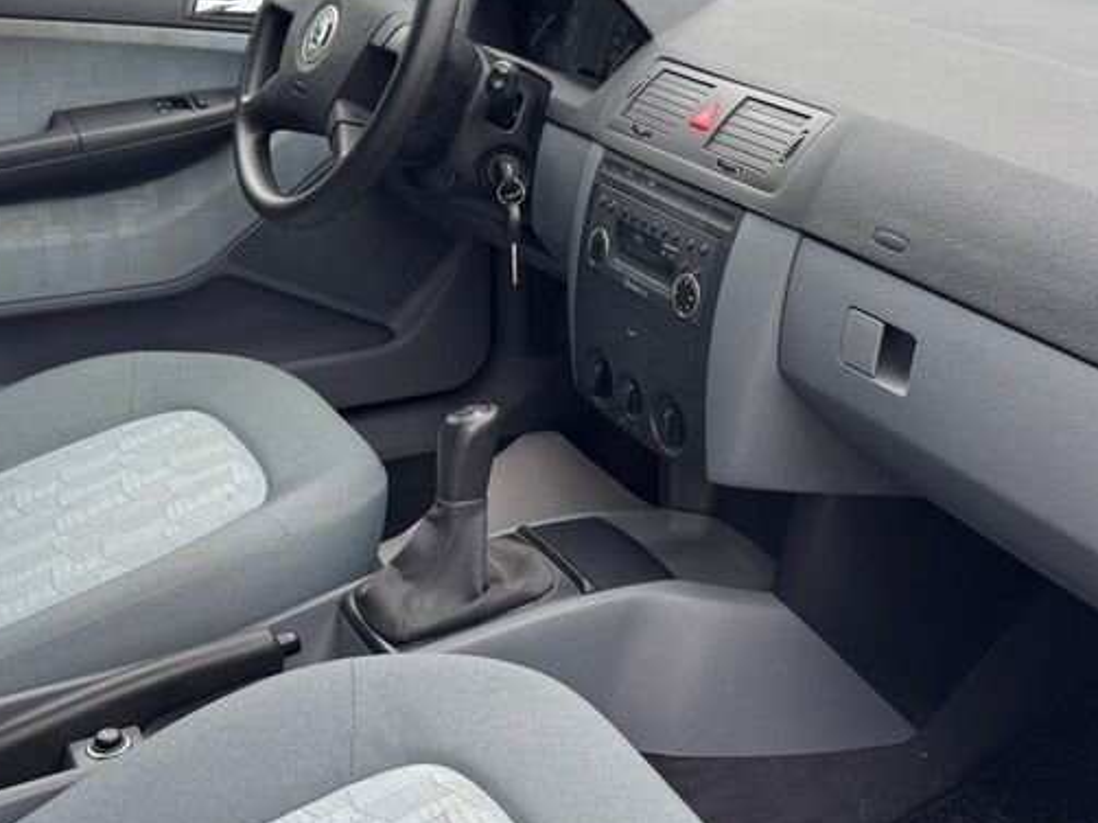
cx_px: 770
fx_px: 1554
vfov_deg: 29.6
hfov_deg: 38.3
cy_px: 361
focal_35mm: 49
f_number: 1.78
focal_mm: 6.76
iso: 125
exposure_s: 1/121
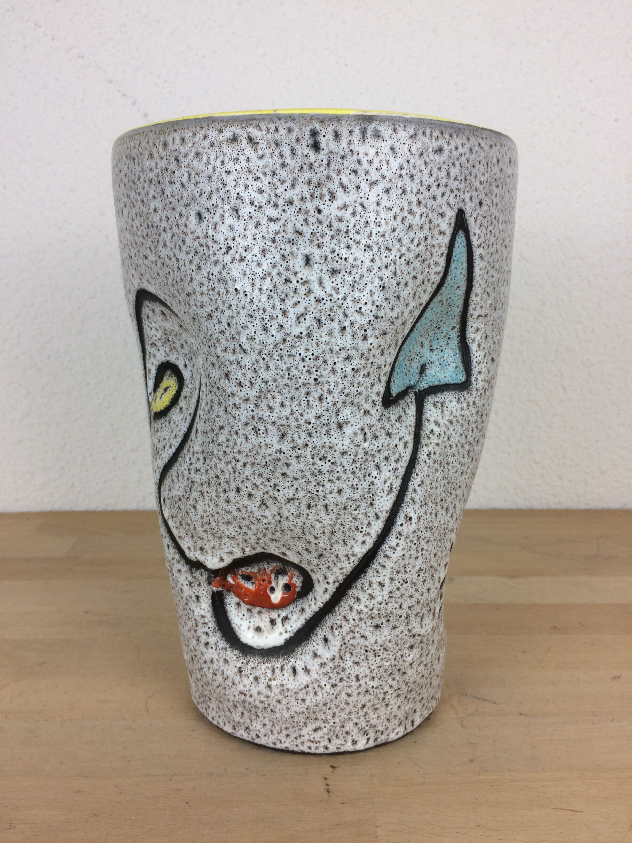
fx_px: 706
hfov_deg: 48.2
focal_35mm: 29
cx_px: 316
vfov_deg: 61.7
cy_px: 422
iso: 50
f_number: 2.2
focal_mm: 4.15
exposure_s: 1/100
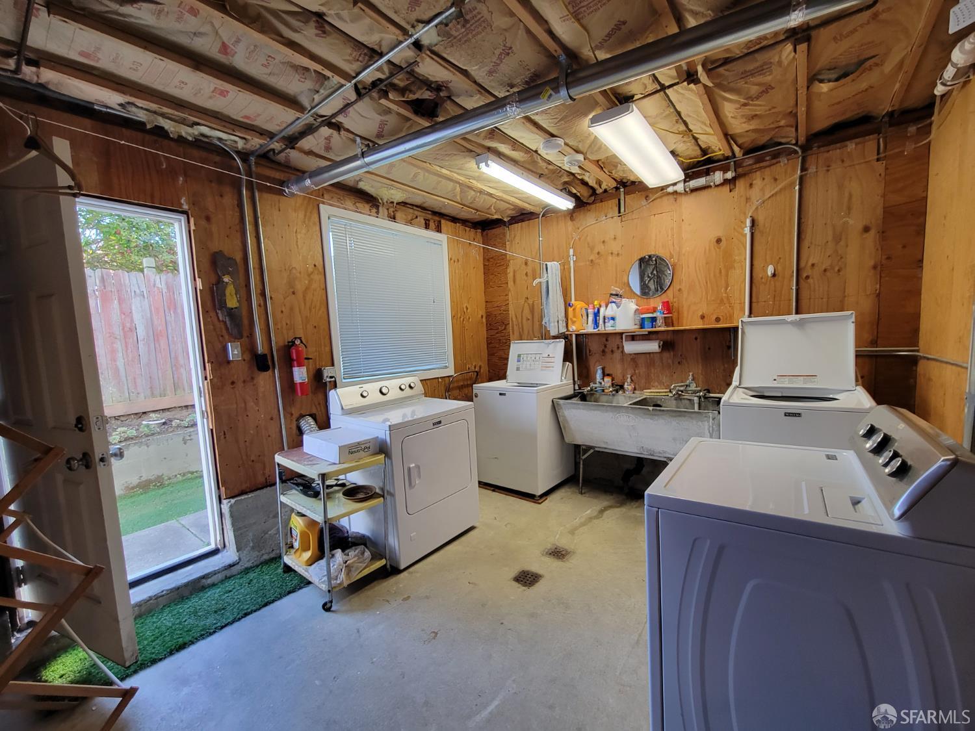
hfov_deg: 106.2
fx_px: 366
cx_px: 488
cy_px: 366
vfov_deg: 89.9
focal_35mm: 13
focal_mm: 2.2
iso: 125
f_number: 2.2
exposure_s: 1/60
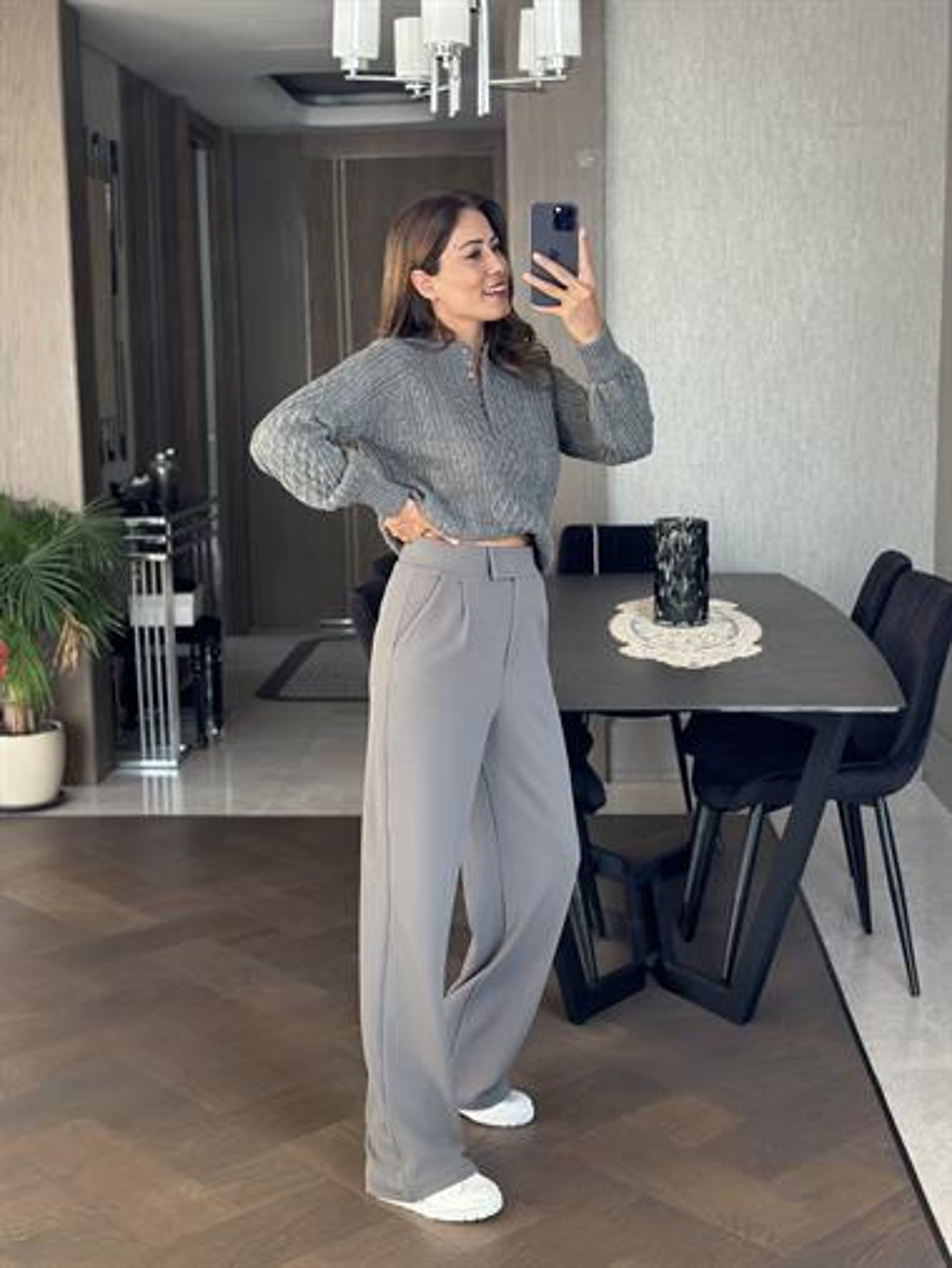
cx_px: 476
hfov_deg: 30.3
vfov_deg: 39.6
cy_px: 634
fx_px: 1759
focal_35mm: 48
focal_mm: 6.86
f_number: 1.78
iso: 125
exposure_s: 1/90
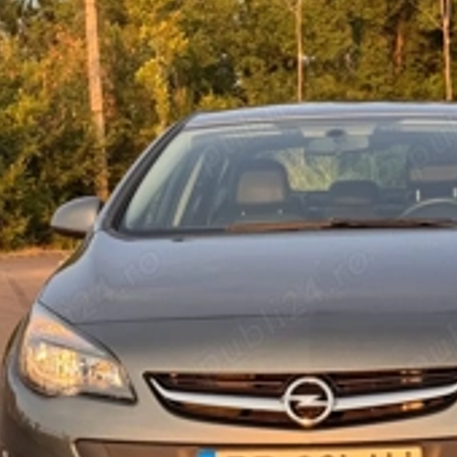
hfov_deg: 17.3
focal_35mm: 100
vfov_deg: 17.3
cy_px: 347
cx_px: 336
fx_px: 1494
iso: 64
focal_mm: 6.76
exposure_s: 1/672
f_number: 1.78
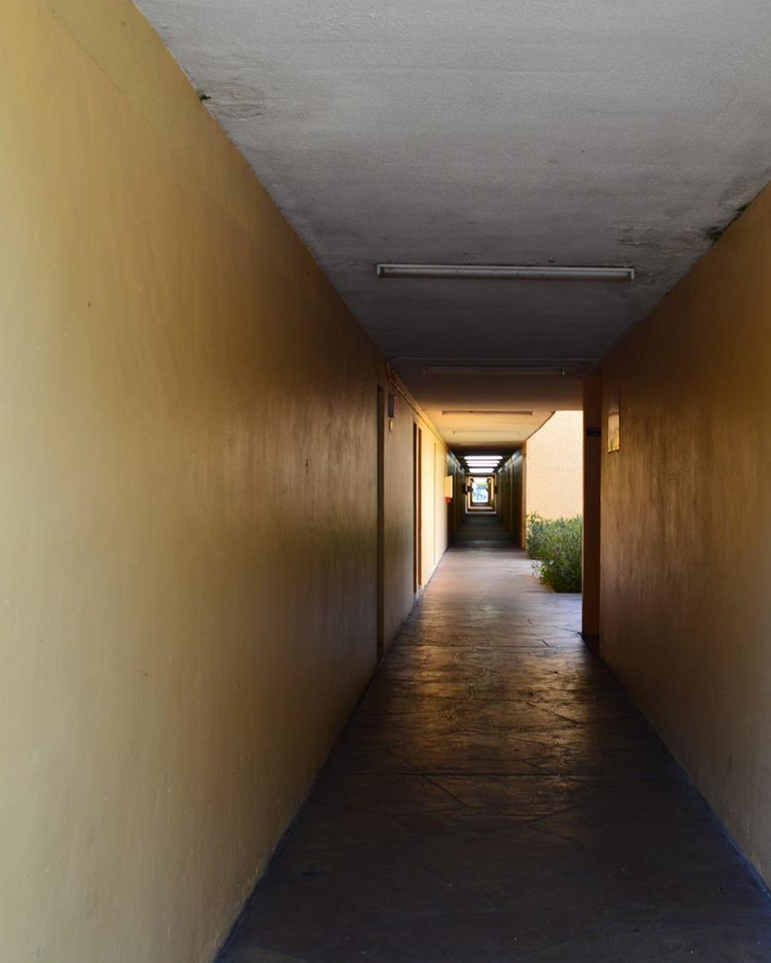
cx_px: 516
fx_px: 1340
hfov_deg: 31.8
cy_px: 480
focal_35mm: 47
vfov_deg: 39.5
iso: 400
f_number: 7.1
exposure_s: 1/40
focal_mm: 22
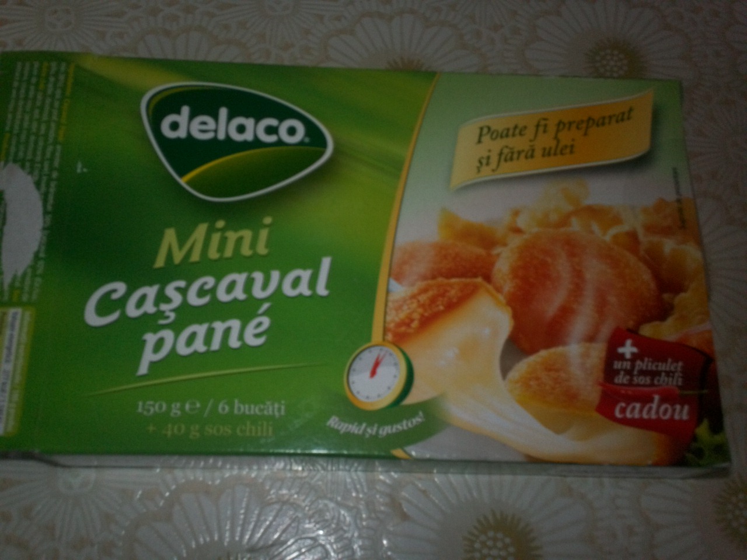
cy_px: 280
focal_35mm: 38
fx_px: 820
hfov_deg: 49.0
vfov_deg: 37.7
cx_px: 374
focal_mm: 6.3
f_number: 4.5
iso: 80
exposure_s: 1/30
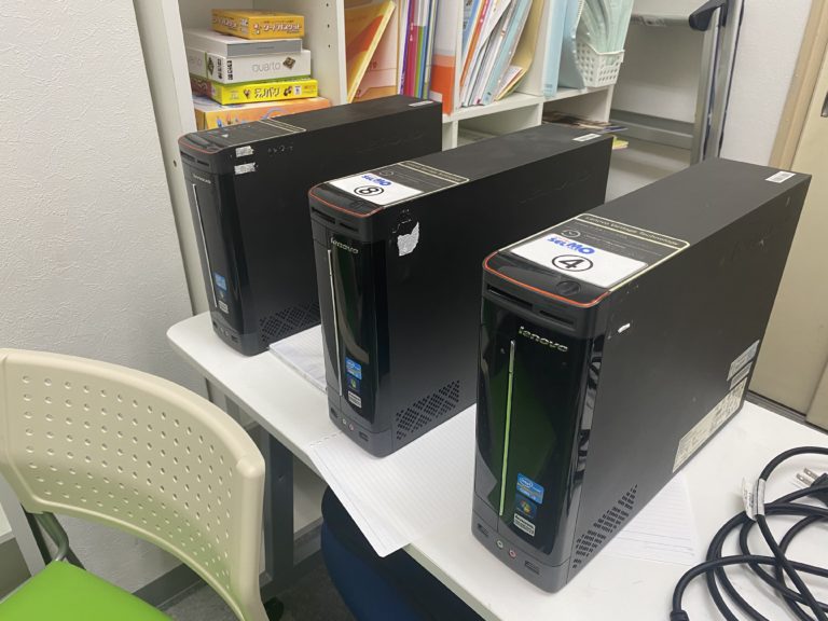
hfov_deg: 67.3
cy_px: 310
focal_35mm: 26
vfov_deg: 53.1
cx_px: 414
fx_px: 622
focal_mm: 4.25
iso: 100
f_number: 1.8
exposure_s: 1/60
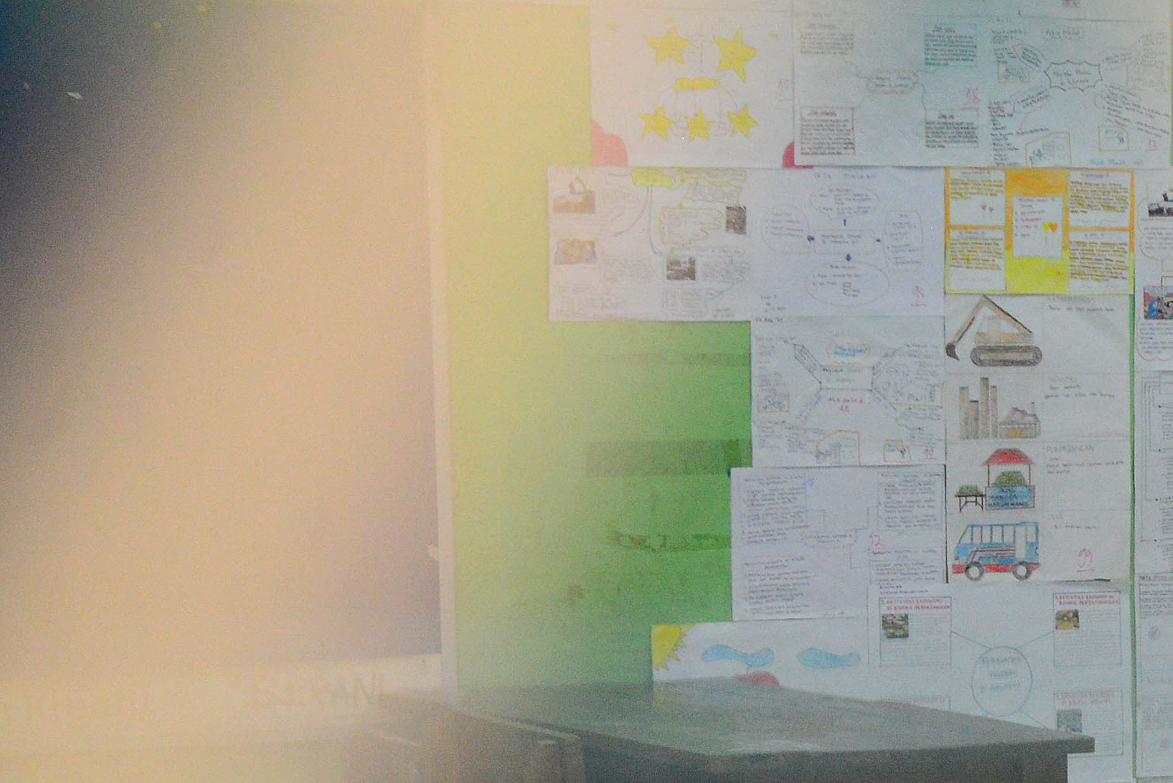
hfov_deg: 11.0
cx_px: 1777
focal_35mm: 179
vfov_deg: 7.6
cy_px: 872
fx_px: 5835
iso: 3200
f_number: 4
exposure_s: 1/100
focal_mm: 55
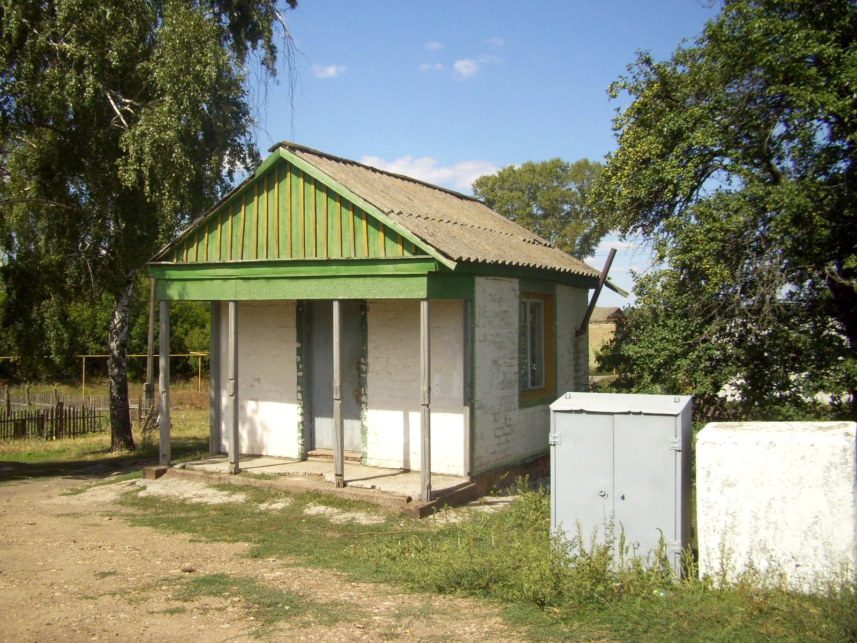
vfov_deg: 41.8
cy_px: 322
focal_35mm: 34
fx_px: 842
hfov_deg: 54.0
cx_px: 428
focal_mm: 5.7
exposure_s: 1/320
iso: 100
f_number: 5.6
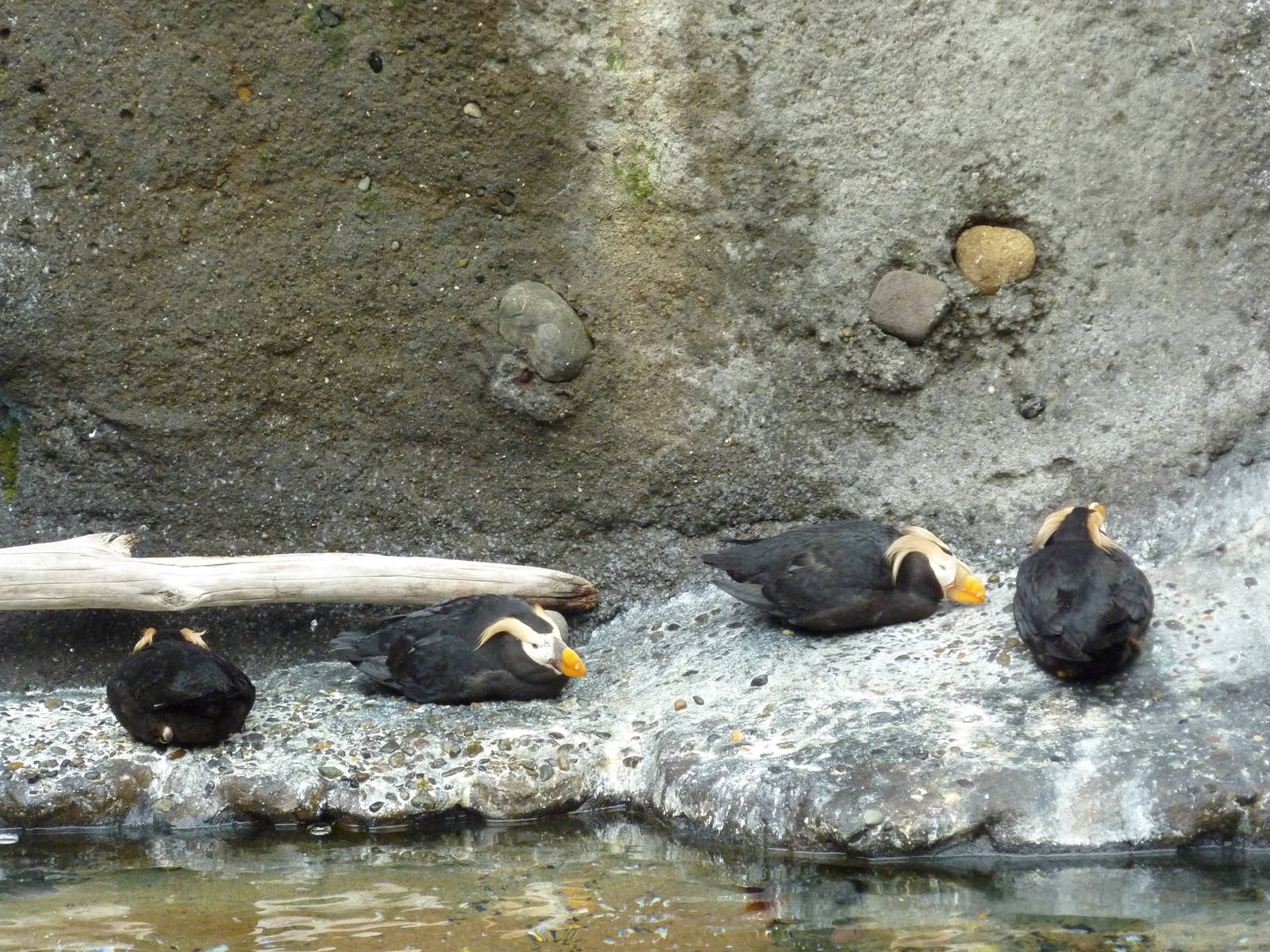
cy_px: 476
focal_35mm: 169
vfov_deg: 8.8
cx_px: 635
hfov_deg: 11.7
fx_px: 6200
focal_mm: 27.8
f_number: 4.5
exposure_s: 1/200
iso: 400
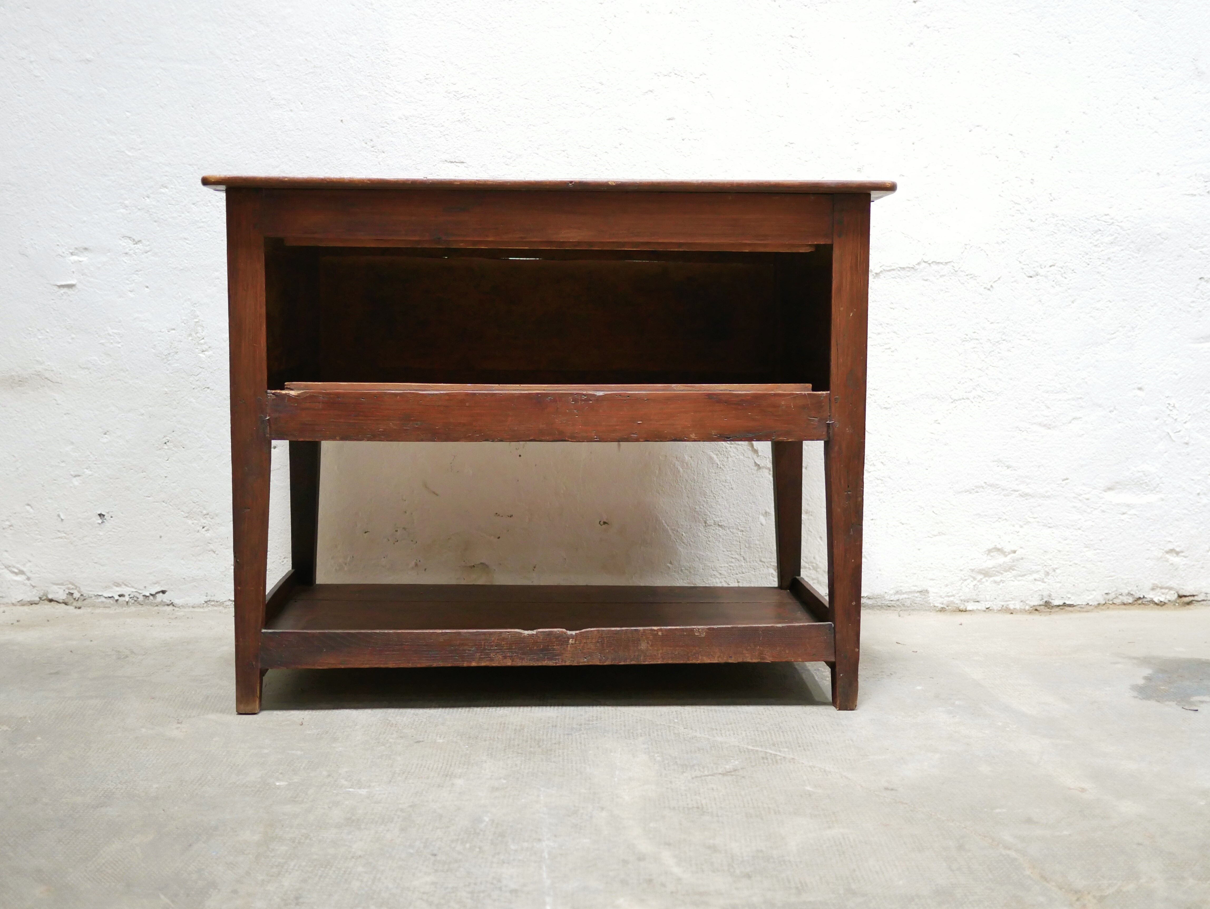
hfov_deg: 46.8
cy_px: 454
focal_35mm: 40
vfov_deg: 36.0
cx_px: 605
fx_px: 1399
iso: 1250
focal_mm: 20
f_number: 1.7
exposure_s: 1/60
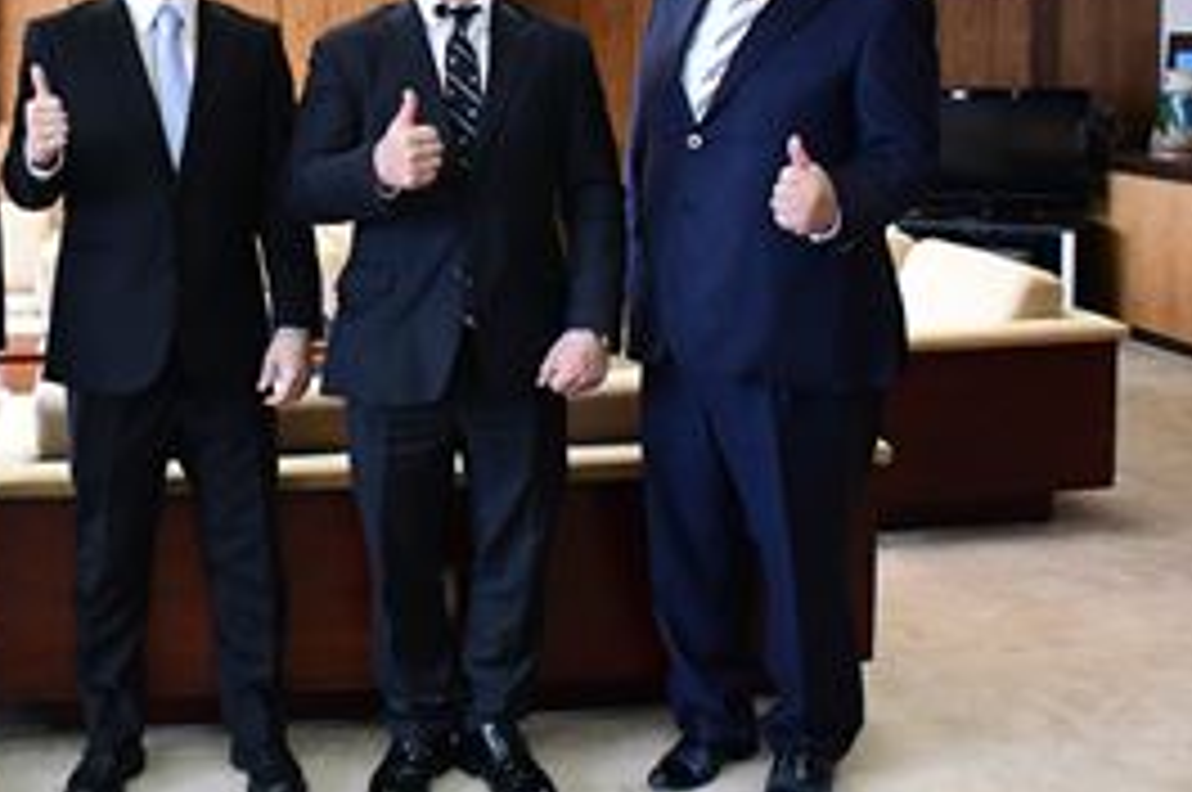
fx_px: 1687
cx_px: 193
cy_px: 178
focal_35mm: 51
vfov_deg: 26.0
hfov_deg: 37.2
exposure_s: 1/125
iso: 4000
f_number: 7.1
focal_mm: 18
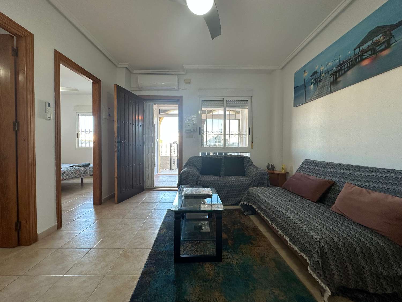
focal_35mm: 14
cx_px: 201
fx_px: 163
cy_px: 151
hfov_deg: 102.1
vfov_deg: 85.7
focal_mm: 2.22
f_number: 2.2
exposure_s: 1/99
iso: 100
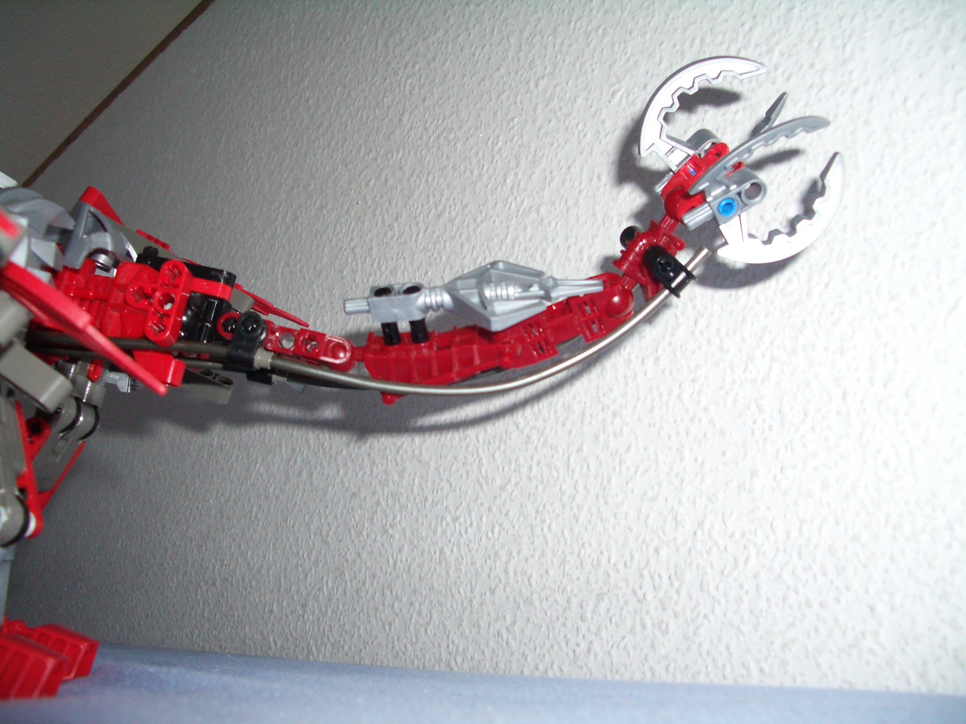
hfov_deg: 52.6
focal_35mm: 35
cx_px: 483
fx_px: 977
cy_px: 362
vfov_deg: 40.7
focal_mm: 5.8
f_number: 2.6
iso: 200
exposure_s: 1/60
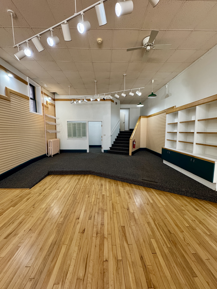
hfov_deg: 85.7
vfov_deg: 102.1
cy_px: 144
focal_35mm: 14
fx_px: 117
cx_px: 108
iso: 320
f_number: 2.2
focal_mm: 2.22
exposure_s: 1/60
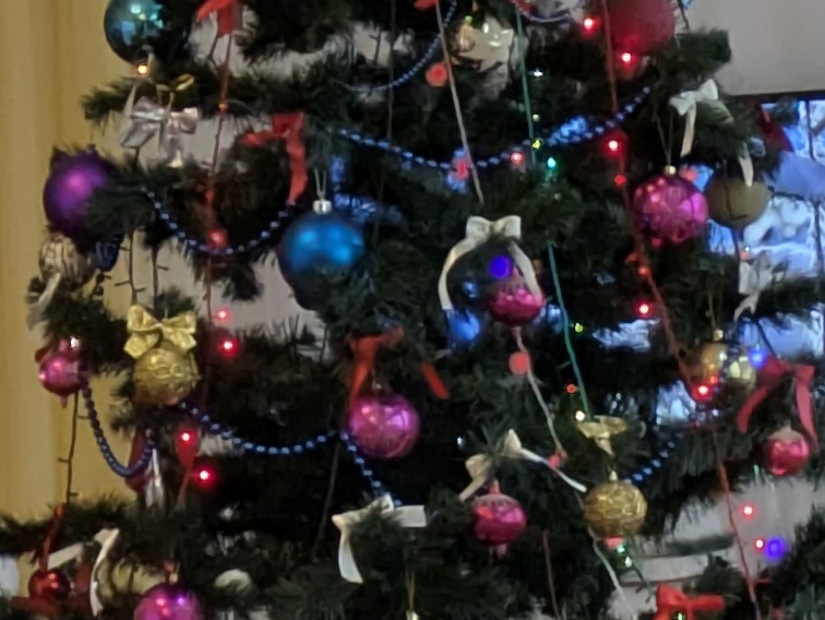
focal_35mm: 312
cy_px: 357
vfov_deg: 4.8
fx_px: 7441
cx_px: 688
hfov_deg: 6.3
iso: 169
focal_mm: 5.43
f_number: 1.89
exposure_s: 1/100
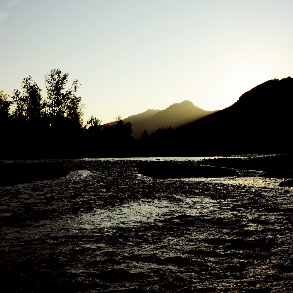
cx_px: 200
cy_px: 147
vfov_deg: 37.6
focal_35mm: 45
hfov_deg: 37.1
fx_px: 431
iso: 500
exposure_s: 1/640
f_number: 11
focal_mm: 35
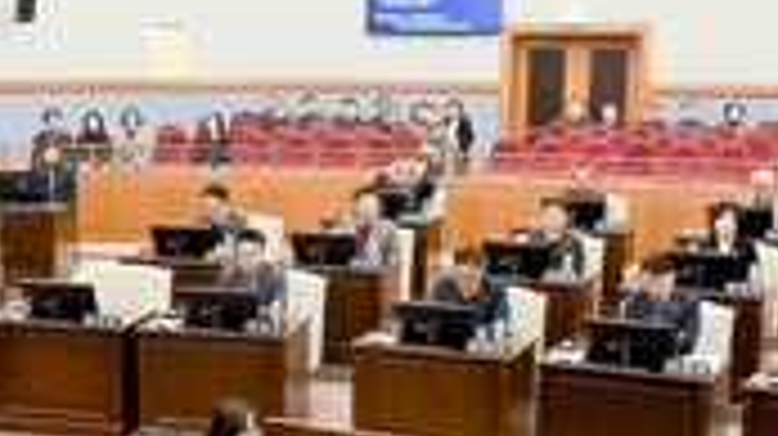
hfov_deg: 33.2
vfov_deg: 19.0
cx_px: 306
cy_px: 267
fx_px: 1299
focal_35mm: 63
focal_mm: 16
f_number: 4
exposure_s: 1/400
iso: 1250
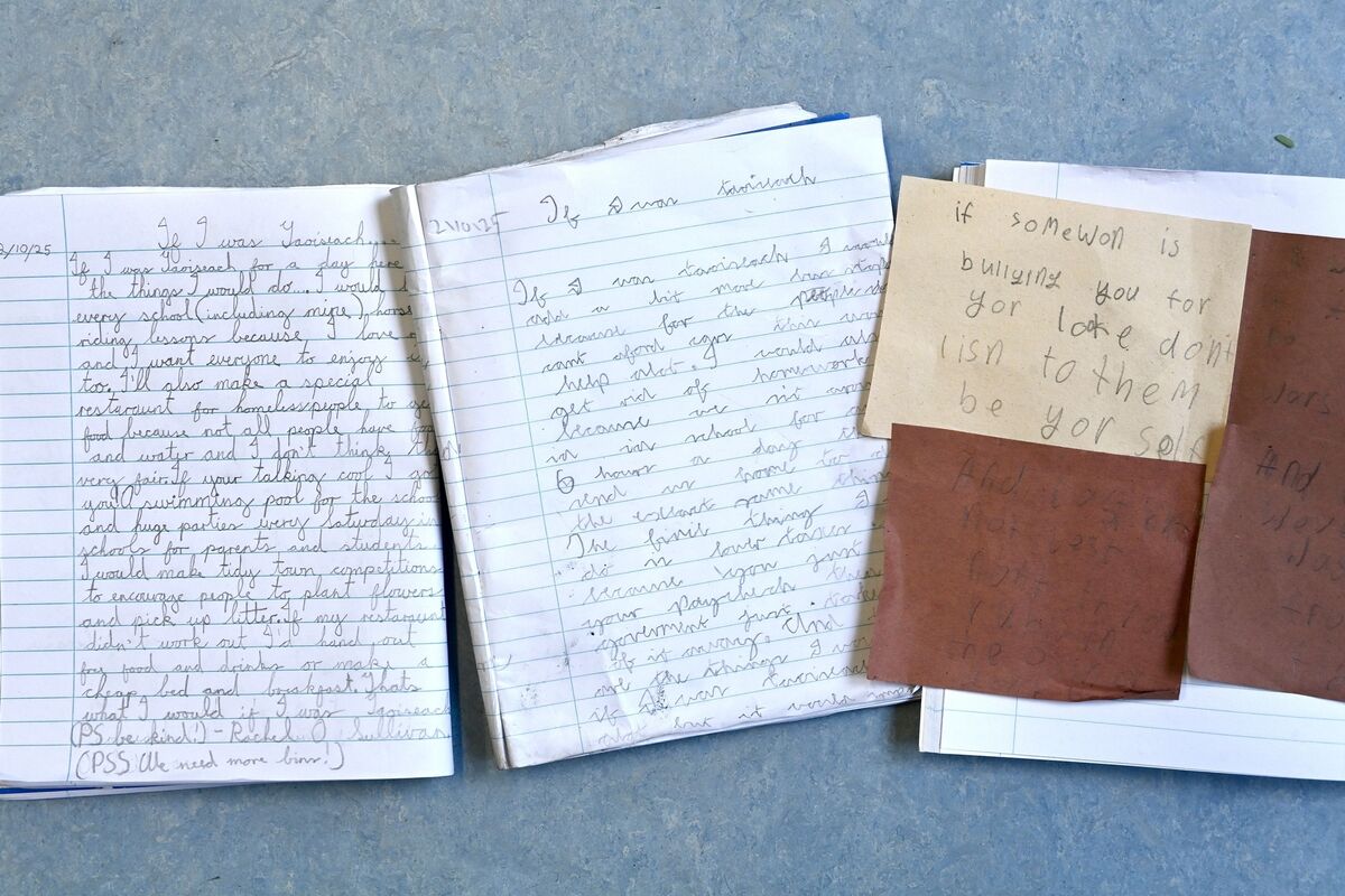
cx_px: 672
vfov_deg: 18.2
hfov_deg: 27.0
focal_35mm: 75
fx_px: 2802
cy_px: 448
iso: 800
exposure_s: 1/125
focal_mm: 75
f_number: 9
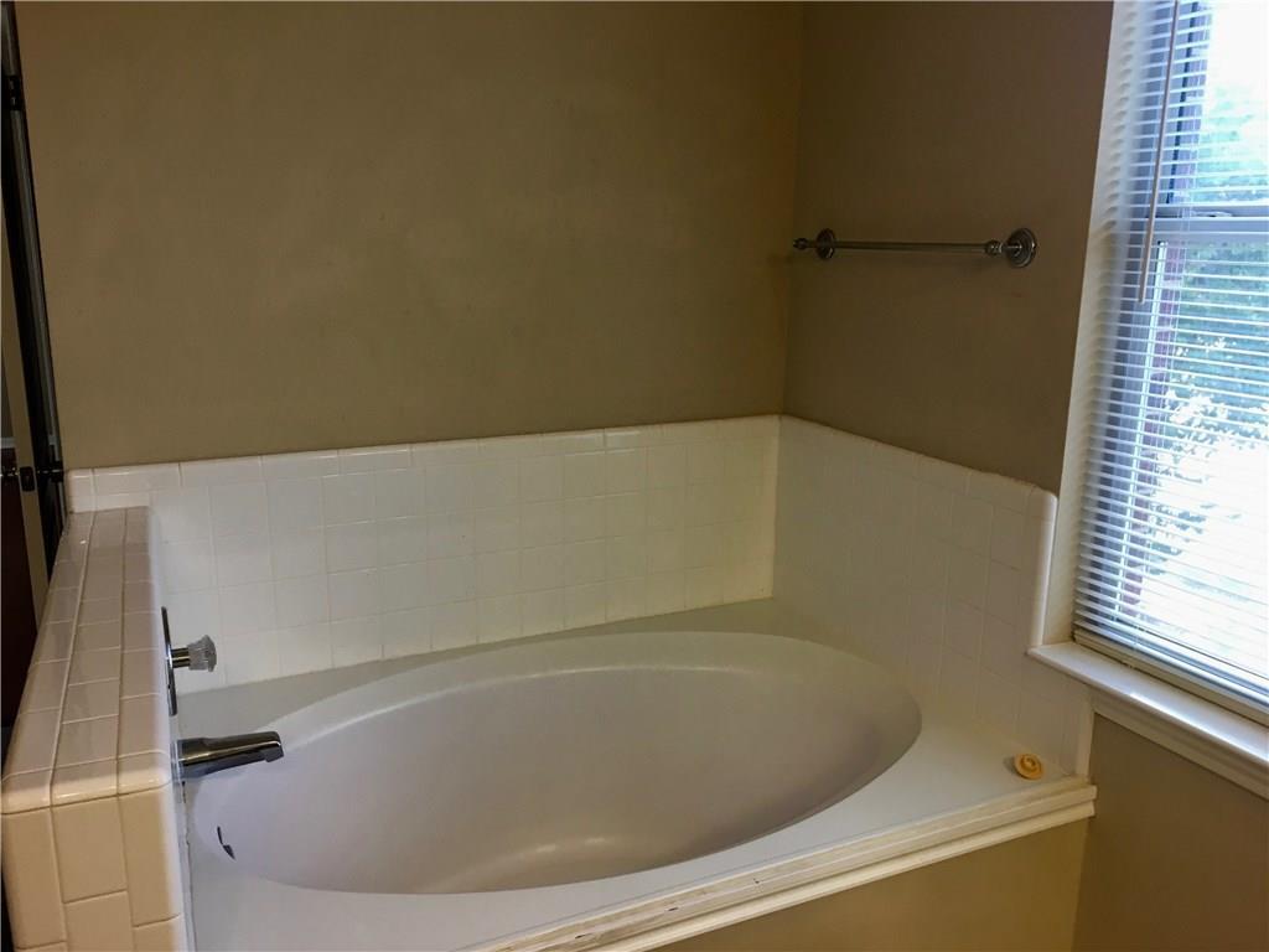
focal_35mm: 29
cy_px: 476
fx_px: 1063
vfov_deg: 48.2
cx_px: 634
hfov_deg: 61.7
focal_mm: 4.15
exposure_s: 1/30
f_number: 2.2
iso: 32
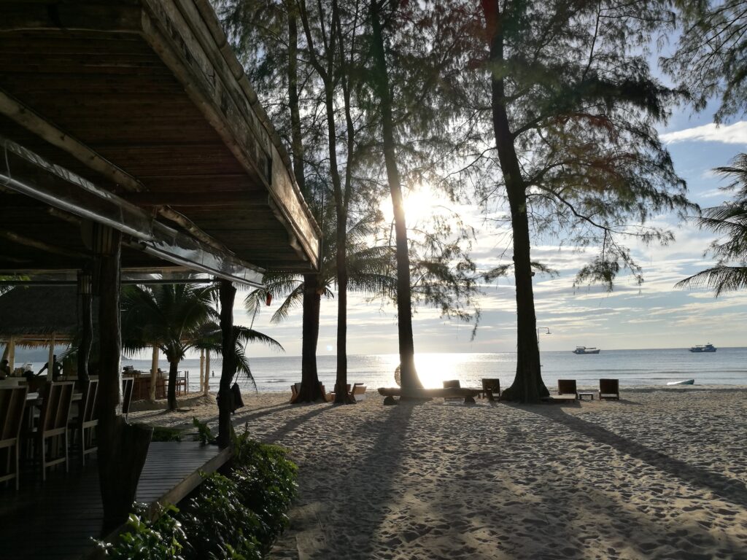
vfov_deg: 51.4
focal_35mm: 27
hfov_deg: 65.3
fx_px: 583
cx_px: 374
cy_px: 280
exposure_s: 1/1754
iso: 50
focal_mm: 4.5
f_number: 2.2
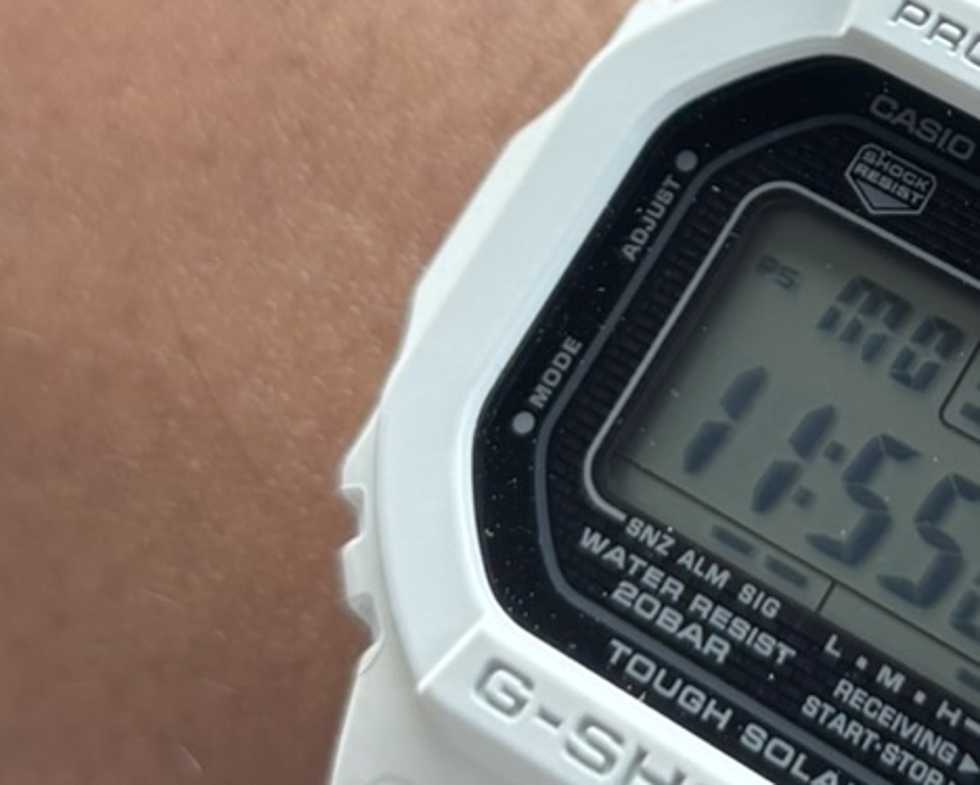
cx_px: 997
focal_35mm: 111
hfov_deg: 16.9
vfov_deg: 13.6
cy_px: -59
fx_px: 3221
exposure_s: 1/121
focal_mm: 5.96
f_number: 1.6
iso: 64
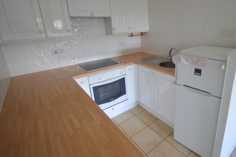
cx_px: 140
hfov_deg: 86.0
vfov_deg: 64.1
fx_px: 124
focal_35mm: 19
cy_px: 66
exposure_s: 1/60
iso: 900
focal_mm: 10
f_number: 4
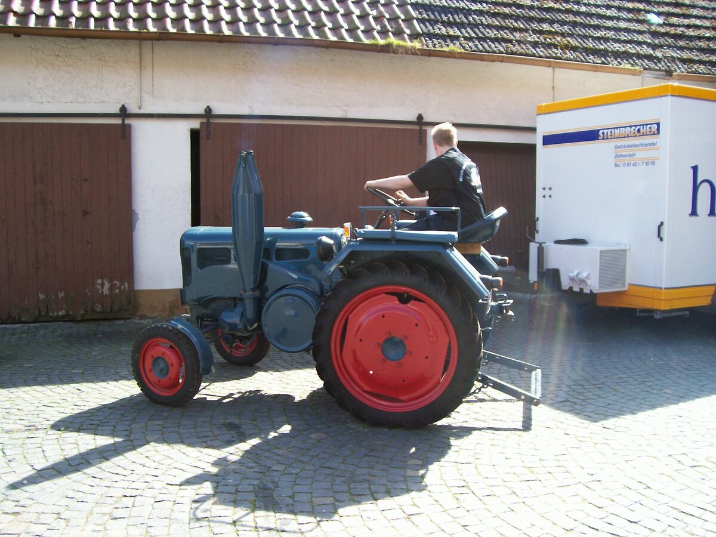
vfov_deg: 41.8
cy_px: 268
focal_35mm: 34
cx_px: 358
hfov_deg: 54.0
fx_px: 703
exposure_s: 1/346
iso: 80
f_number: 2.7
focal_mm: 5.6
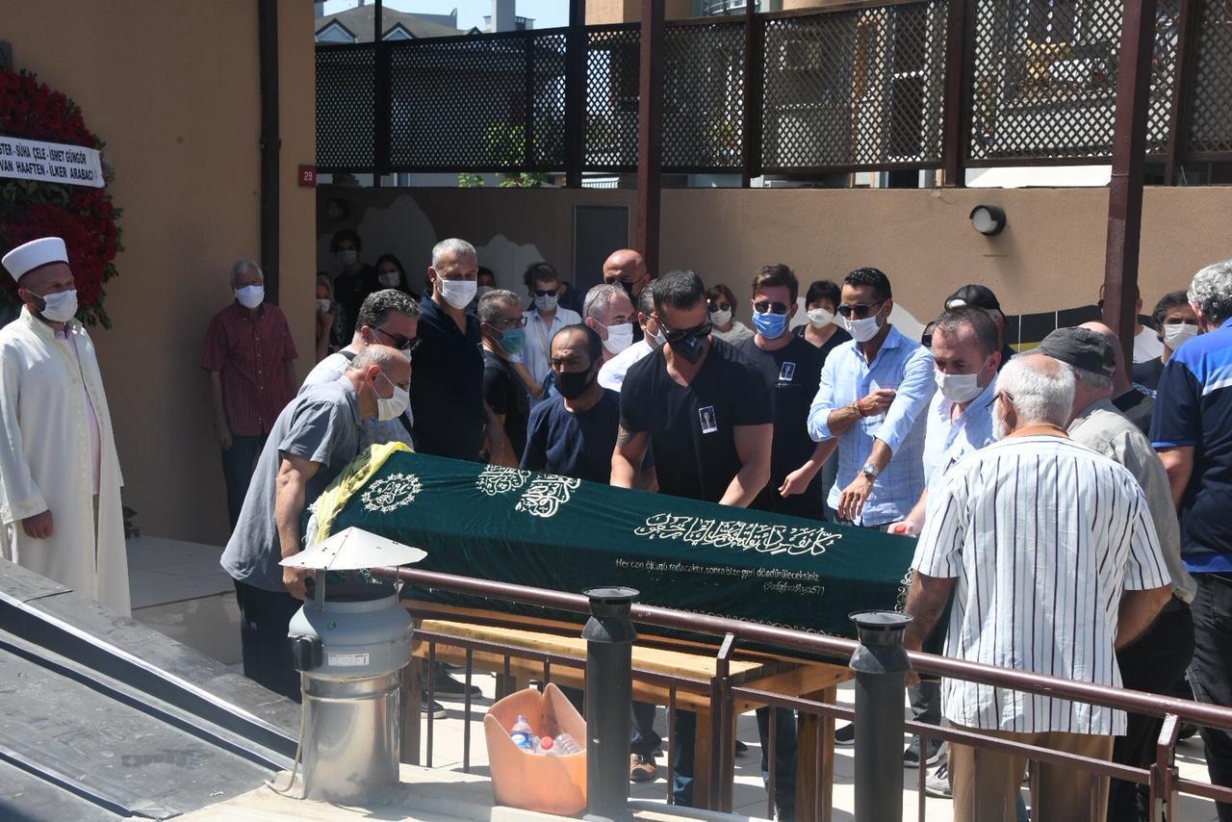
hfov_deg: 34.5
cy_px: 411
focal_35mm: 58
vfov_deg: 23.4
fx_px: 1985
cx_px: 616
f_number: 11
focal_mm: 58
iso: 640
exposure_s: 1/500
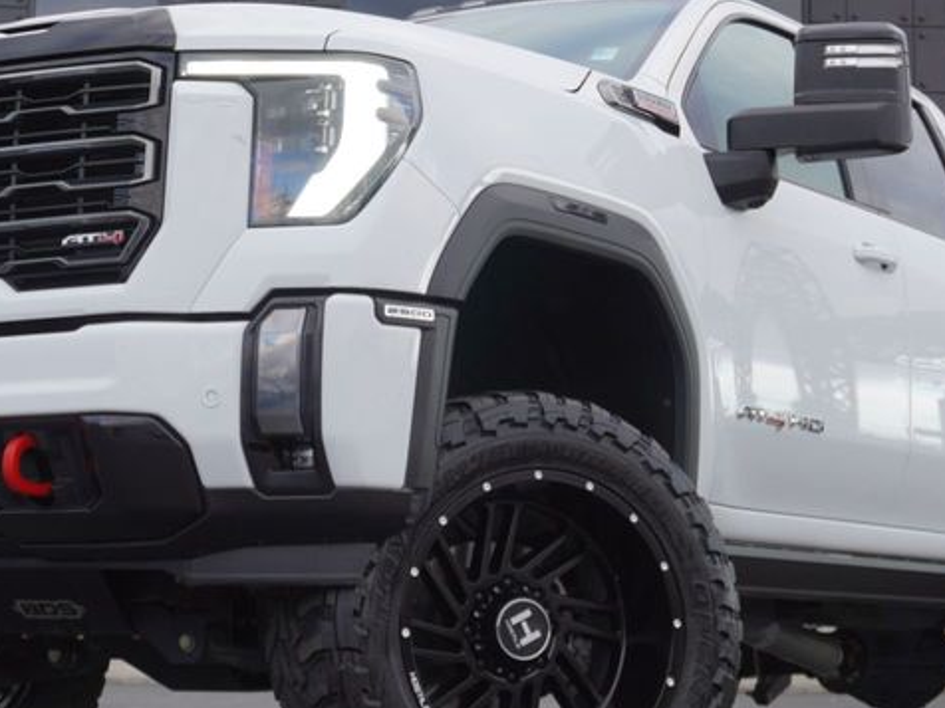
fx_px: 2375
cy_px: 230
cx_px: 401
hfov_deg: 22.5
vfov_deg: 16.9
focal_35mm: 87
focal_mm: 28
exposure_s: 1/60
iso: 100
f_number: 4.5
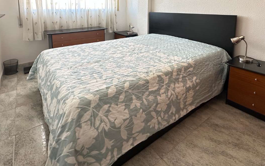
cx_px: 128
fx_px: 152
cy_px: 27
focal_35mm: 21
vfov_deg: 52.6
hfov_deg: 82.3
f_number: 2.2
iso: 320
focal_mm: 2.22
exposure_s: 1/85
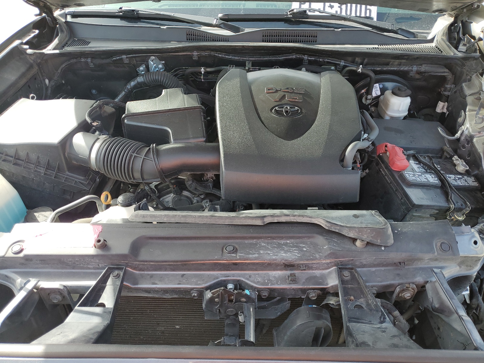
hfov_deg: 67.3
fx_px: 364
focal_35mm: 26
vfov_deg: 53.1
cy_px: 182
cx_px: 242
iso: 50
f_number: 1.5
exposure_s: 1/385
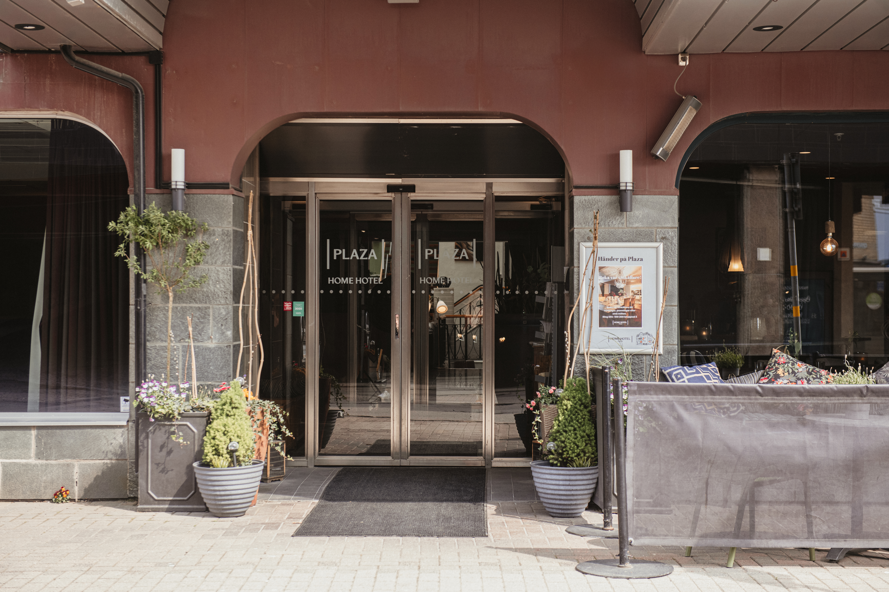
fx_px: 1482
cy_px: 296
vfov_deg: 22.6
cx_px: 444
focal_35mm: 60
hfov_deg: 33.4
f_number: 4
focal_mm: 60
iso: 560
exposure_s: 1/400
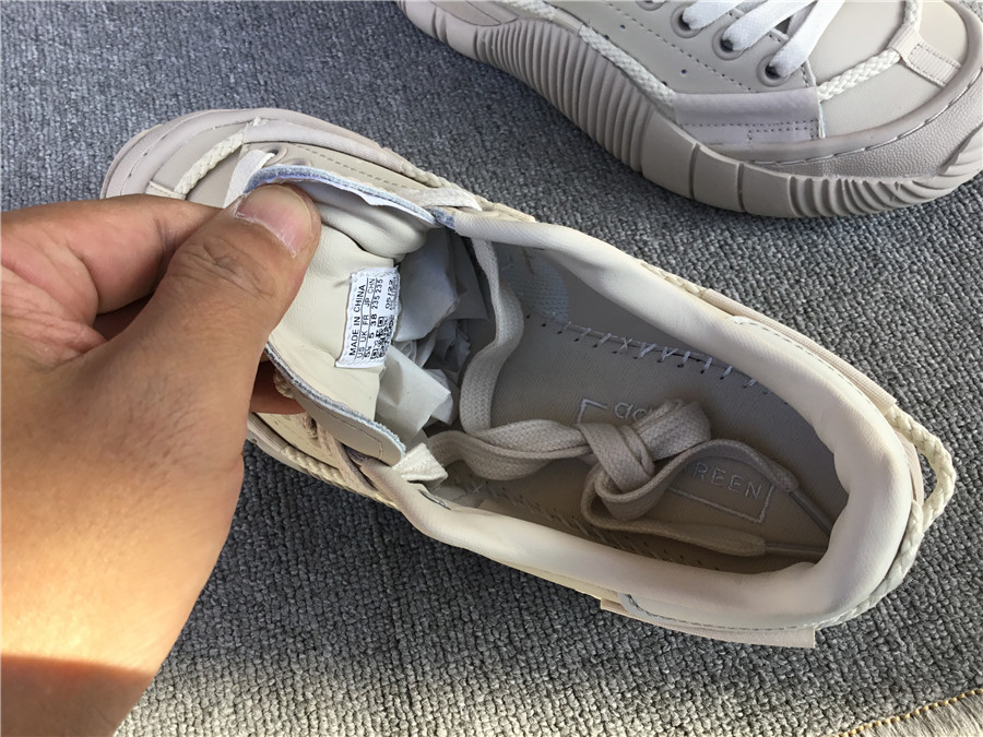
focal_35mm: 31
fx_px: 880
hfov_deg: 58.4
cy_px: 368
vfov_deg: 45.4
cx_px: 492
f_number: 2.4
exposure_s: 1/207
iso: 25
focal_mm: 3.3
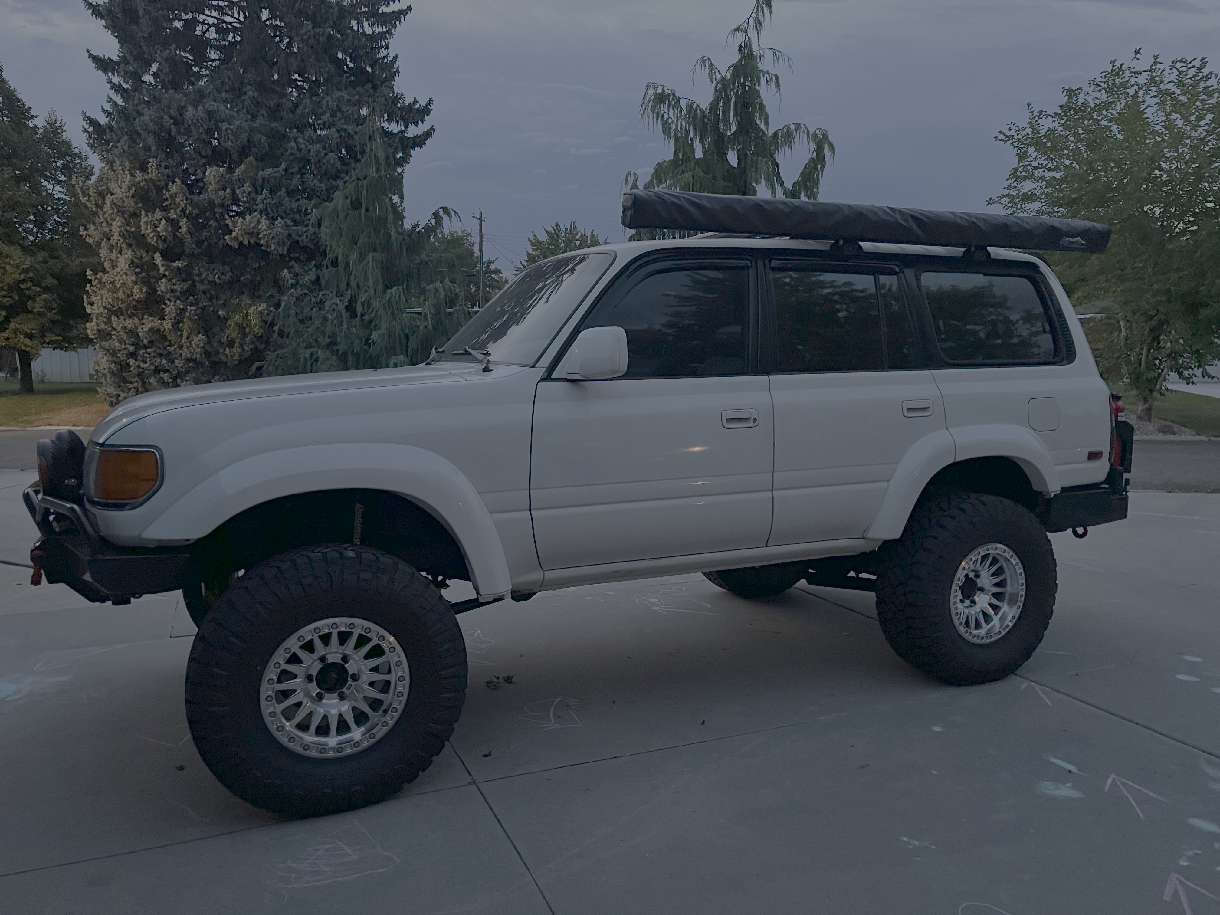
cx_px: 610
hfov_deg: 67.3
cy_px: 458
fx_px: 916
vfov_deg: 53.1
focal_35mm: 26
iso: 800
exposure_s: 1/30
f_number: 1.6
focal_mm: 5.1
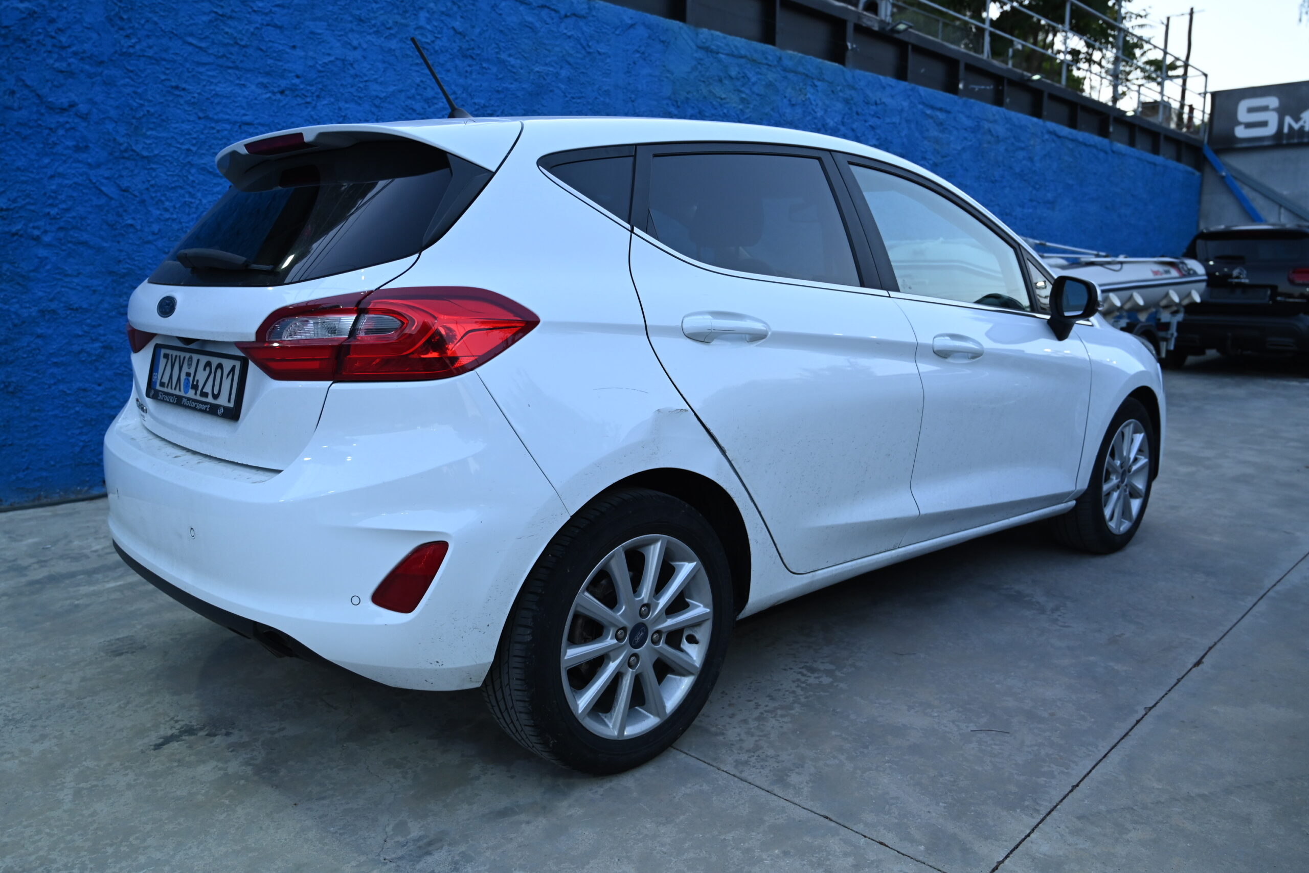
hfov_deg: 64.6
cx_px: 654
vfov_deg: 45.7
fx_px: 1036
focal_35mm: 28
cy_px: 436
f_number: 4
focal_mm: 28.5
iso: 1100
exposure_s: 1/400
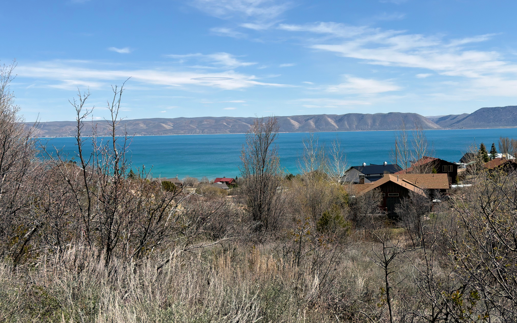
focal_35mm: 51
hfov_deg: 39.6
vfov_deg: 25.3
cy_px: 152
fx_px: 719
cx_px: 259
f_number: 1.78
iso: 64
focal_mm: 6.76
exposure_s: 1/6536
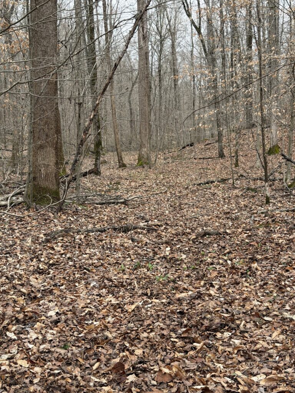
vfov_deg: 39.7
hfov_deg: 30.3
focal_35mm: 48
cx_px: 148
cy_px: 196
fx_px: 545
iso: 64
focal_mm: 6.76
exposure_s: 1/885
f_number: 1.78
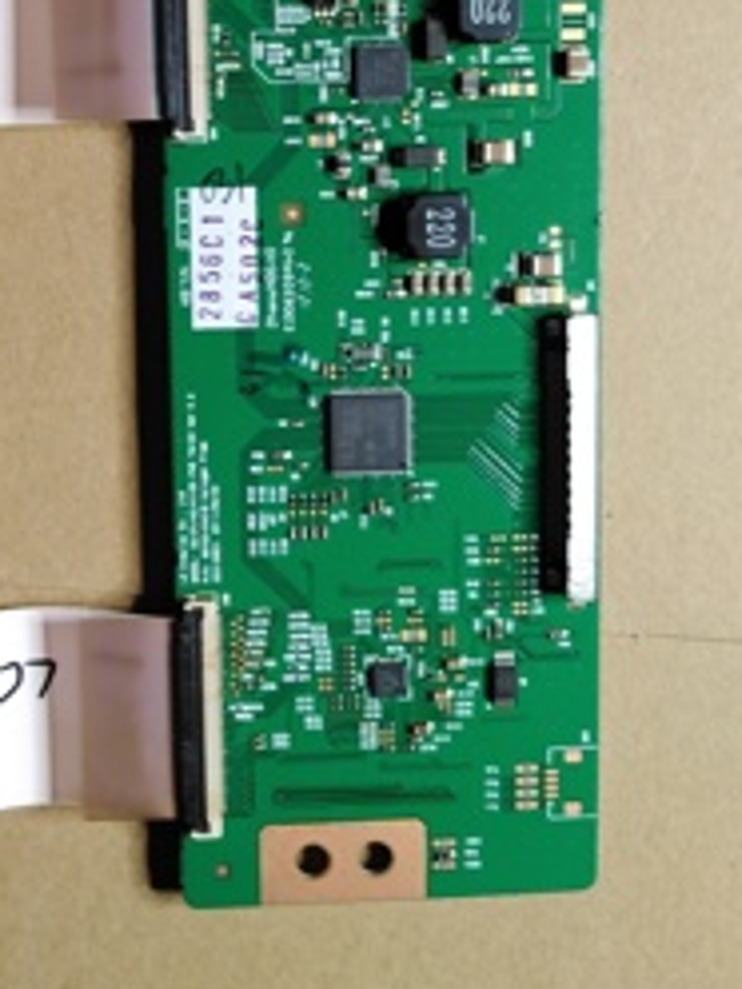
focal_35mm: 42
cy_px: 307
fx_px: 1200
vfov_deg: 44.0
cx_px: 223
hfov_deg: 33.9
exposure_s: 1/33.3
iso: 108
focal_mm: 3.62
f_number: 1.8
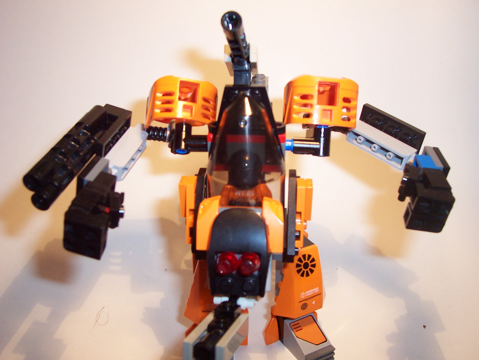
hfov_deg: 50.1
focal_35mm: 37
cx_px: 240
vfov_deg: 38.7
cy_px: 180
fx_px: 512
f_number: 2.8
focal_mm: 5.6
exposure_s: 1/60
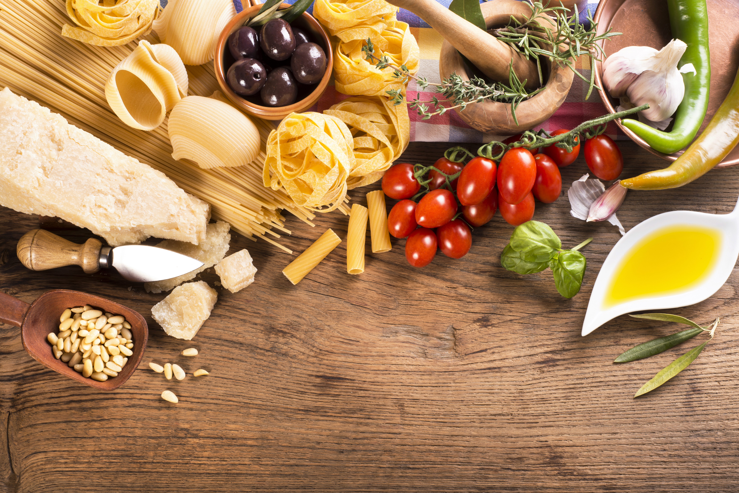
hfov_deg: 39.6
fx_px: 1027
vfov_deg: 27.0
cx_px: 370
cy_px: 246
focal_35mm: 50
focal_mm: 50
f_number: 16
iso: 100
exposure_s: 1/200
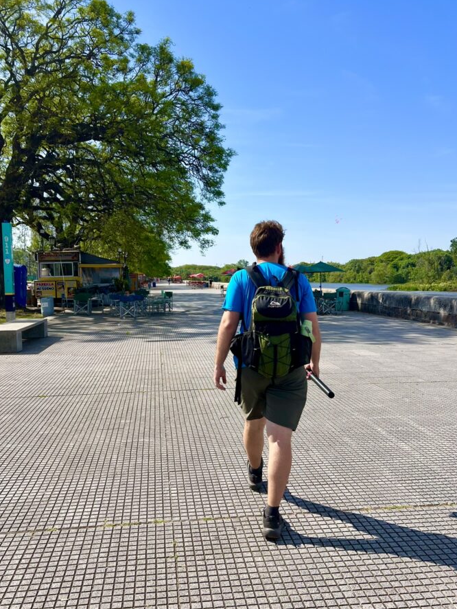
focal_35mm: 30
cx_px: 214
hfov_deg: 46.8
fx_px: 528
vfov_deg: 59.9
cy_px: 323
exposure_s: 1/4274
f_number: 1.5
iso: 50
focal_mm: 5.7
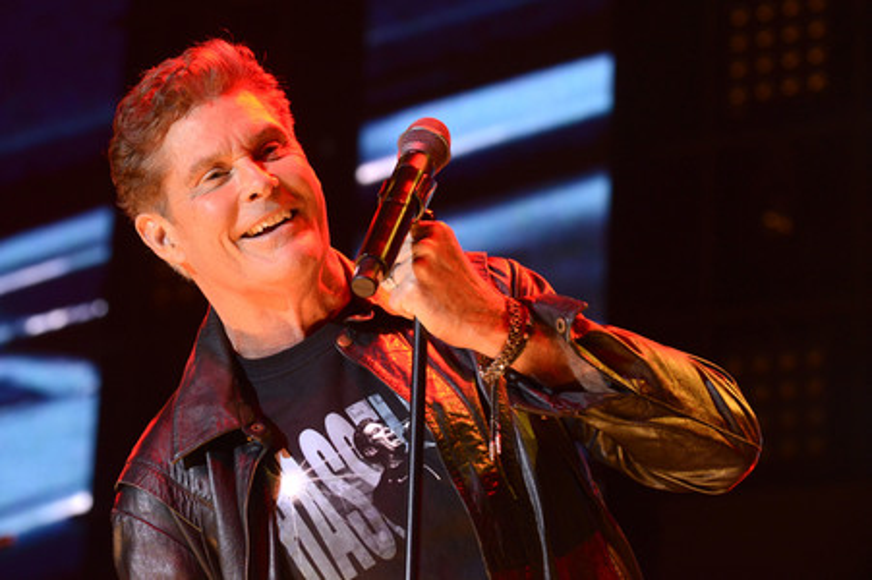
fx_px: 2469
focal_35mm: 102
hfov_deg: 20.0
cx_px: 436
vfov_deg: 13.4
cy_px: 290
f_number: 4.5
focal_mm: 102
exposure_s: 1/320
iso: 2500
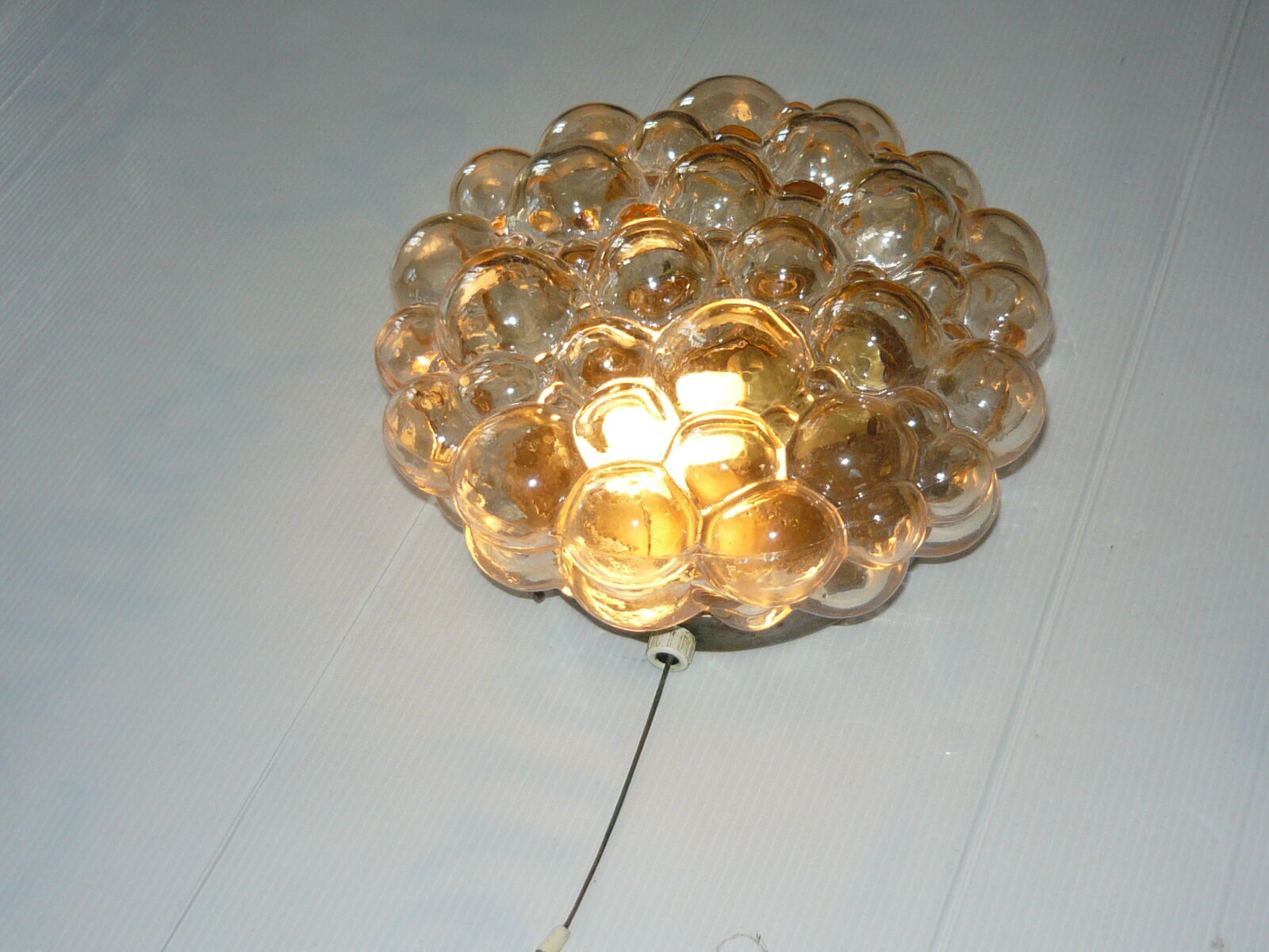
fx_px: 1943
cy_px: 476
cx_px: 634
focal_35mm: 53
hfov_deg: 36.2
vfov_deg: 27.5
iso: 100
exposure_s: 1/400
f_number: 2.8
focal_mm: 5.5
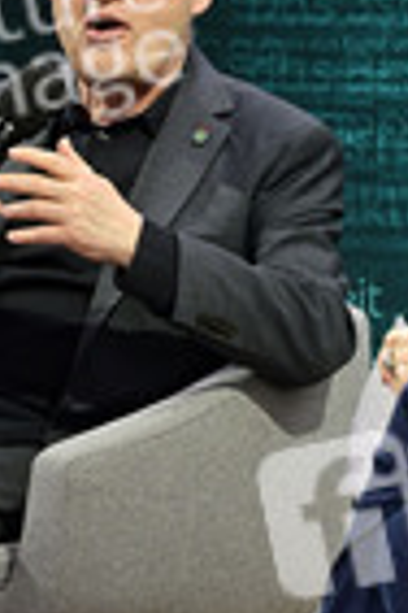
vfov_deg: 4.1
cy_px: 278
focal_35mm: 497
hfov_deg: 2.8
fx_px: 8448
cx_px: 87
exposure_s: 1/400
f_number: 8
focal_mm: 175
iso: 2000
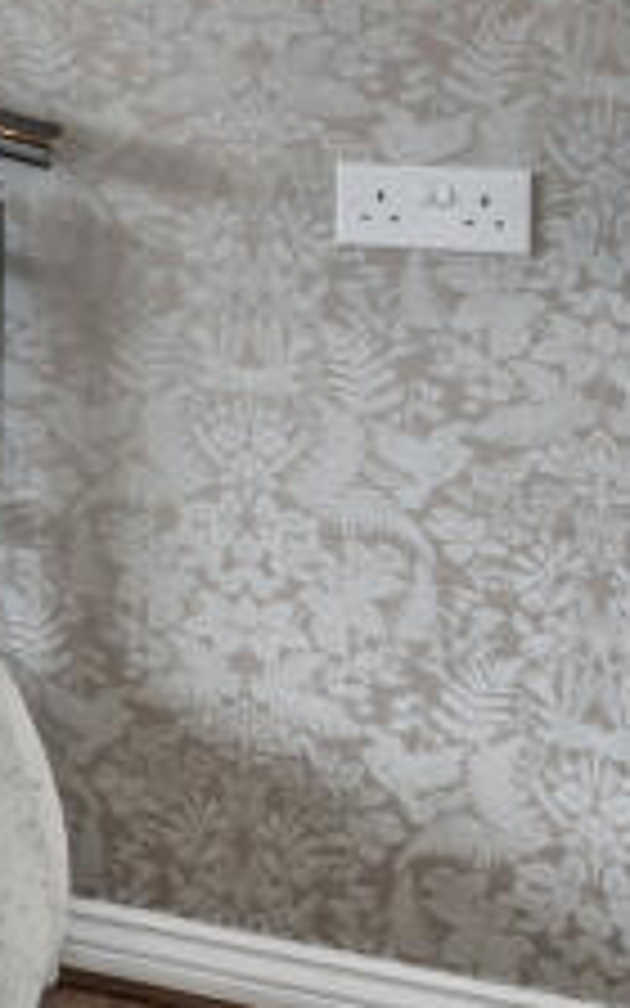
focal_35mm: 81
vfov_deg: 24.2
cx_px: -1544
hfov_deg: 9.6
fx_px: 2234
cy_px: -11
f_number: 6.3
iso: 250
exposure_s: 1/50
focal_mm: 17.5
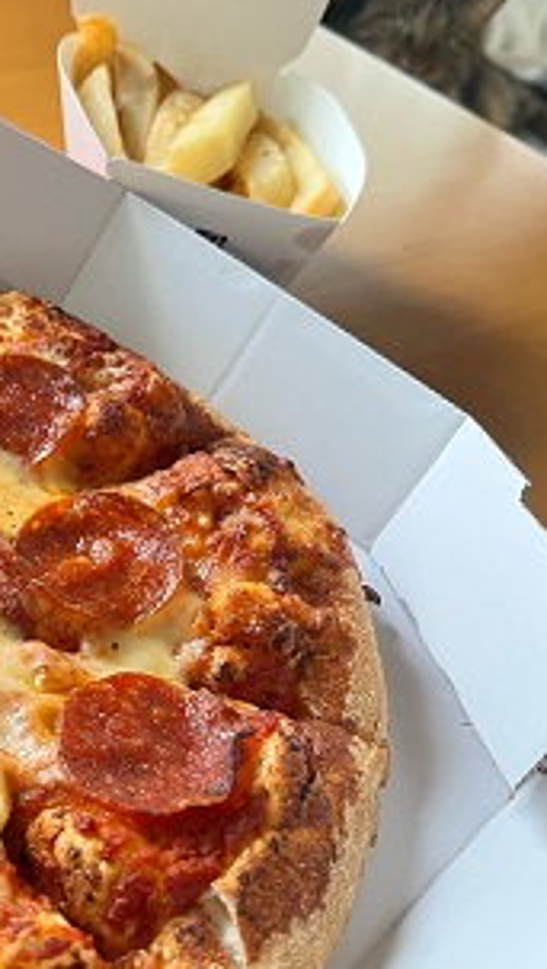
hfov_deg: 26.2
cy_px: 491
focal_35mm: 42
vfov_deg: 48.3
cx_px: -54
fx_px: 1080
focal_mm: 5.1
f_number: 1.6
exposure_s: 1/69
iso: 125
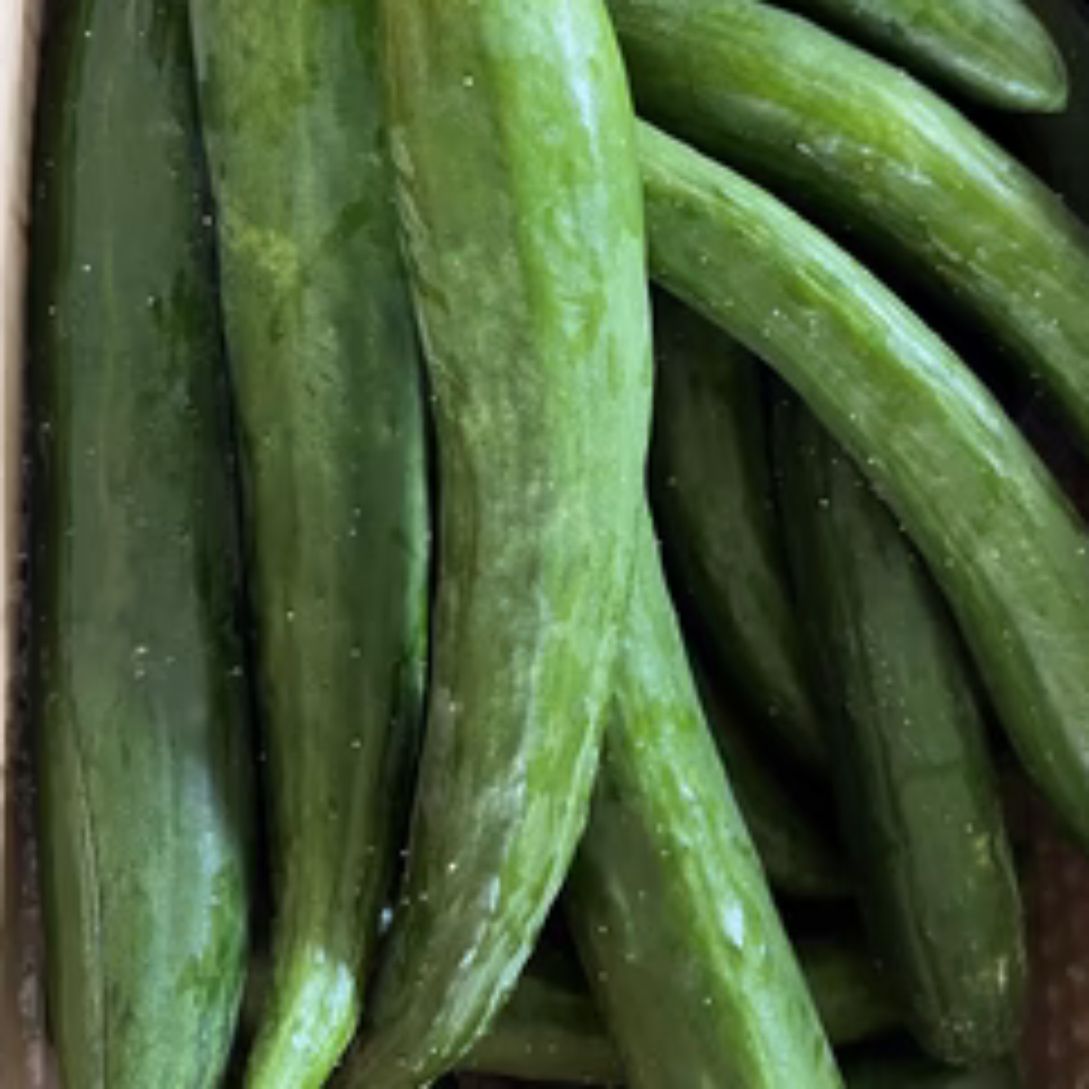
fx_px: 1353
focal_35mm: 38
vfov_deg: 43.5
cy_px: 405
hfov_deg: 43.7
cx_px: 644
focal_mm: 5.1
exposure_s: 1/40
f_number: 1.6
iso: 500
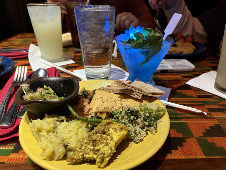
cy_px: 85
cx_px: 113
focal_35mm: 26
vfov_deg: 53.1
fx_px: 170
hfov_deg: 67.3
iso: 500
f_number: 1.6
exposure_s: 1/60
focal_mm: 5.96
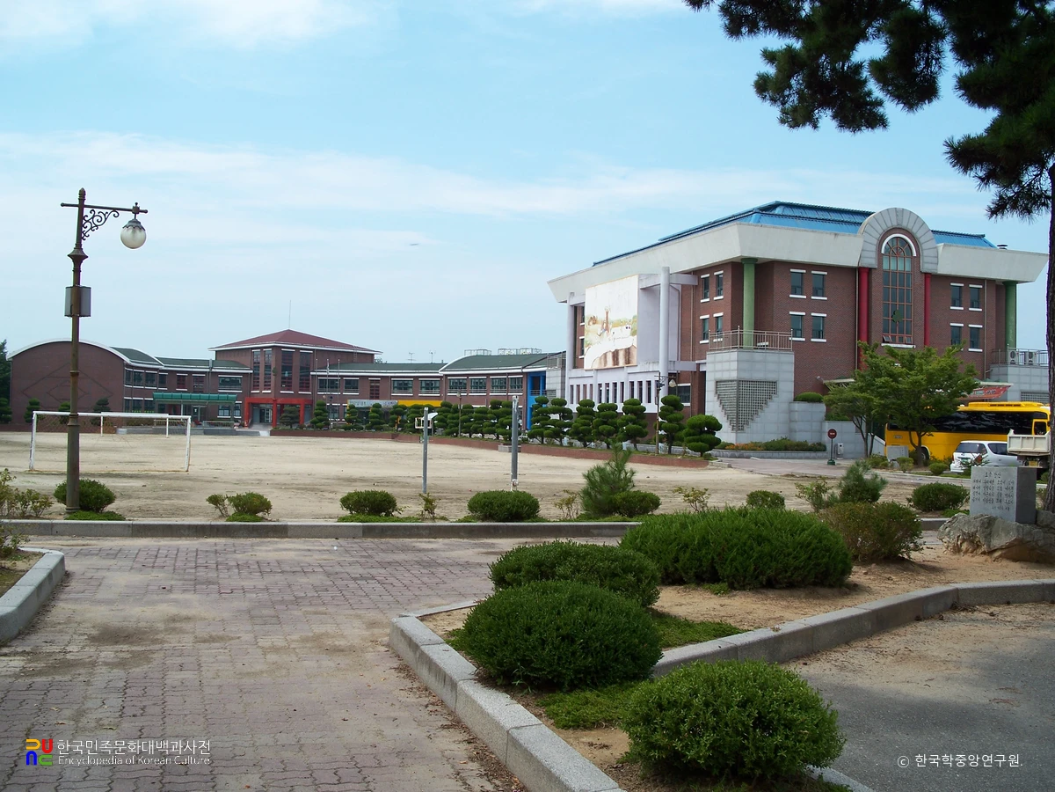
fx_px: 1128
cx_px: 528
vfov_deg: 38.7
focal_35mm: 37
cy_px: 396
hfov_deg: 50.1
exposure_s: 1/400
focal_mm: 7.8
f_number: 4
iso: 64
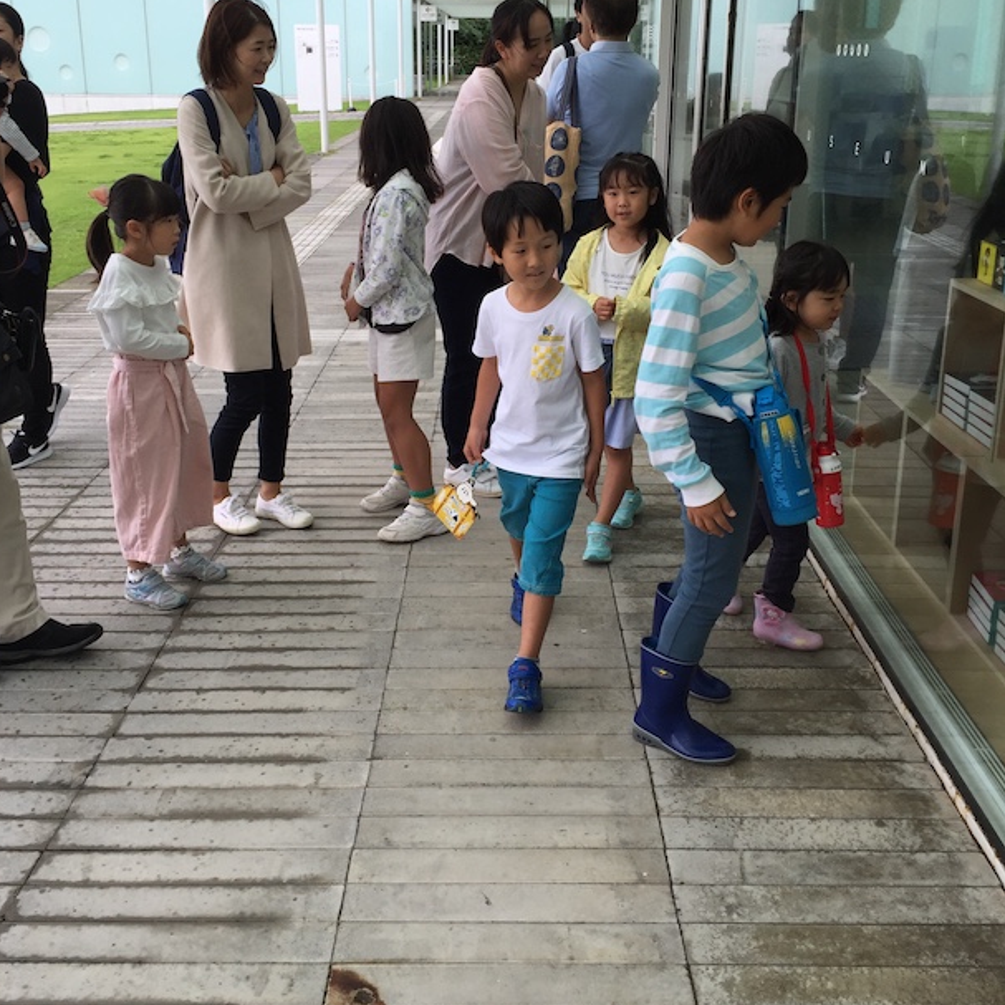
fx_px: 1182
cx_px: 478
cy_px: 410
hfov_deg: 46.0
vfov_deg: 45.8
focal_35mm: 36
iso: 32
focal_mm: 4.15
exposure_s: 1/542
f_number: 2.2
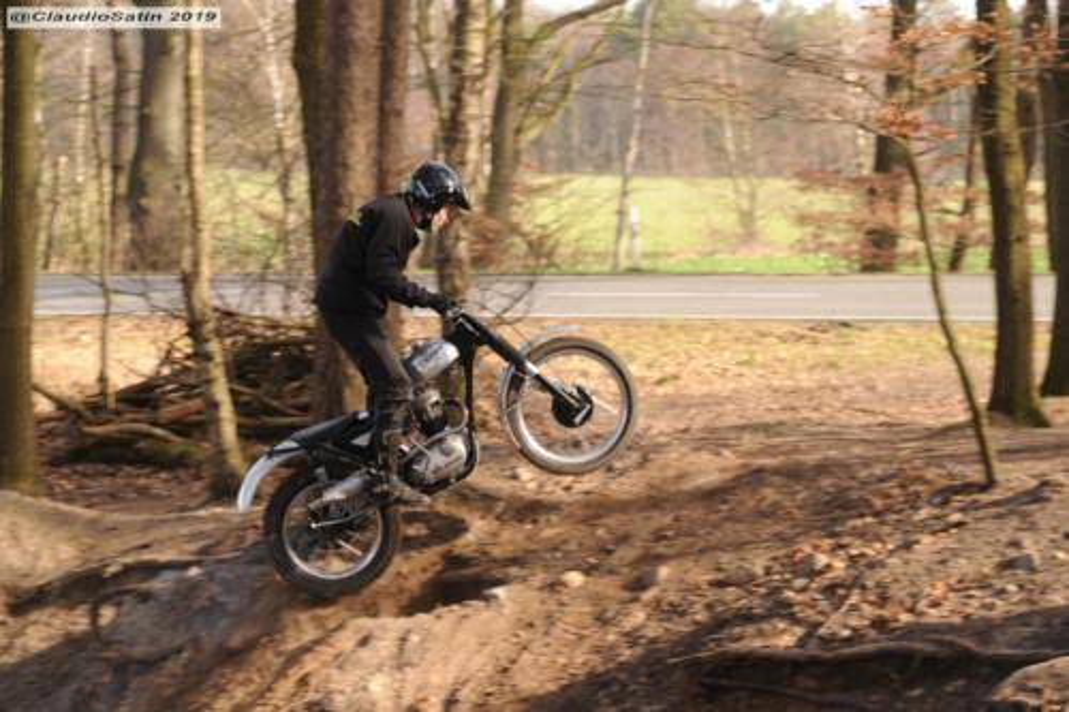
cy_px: 356
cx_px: 534
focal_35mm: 110
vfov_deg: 12.4
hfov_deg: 18.6
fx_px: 3265
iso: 250
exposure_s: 1/125
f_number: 7.1
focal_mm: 110
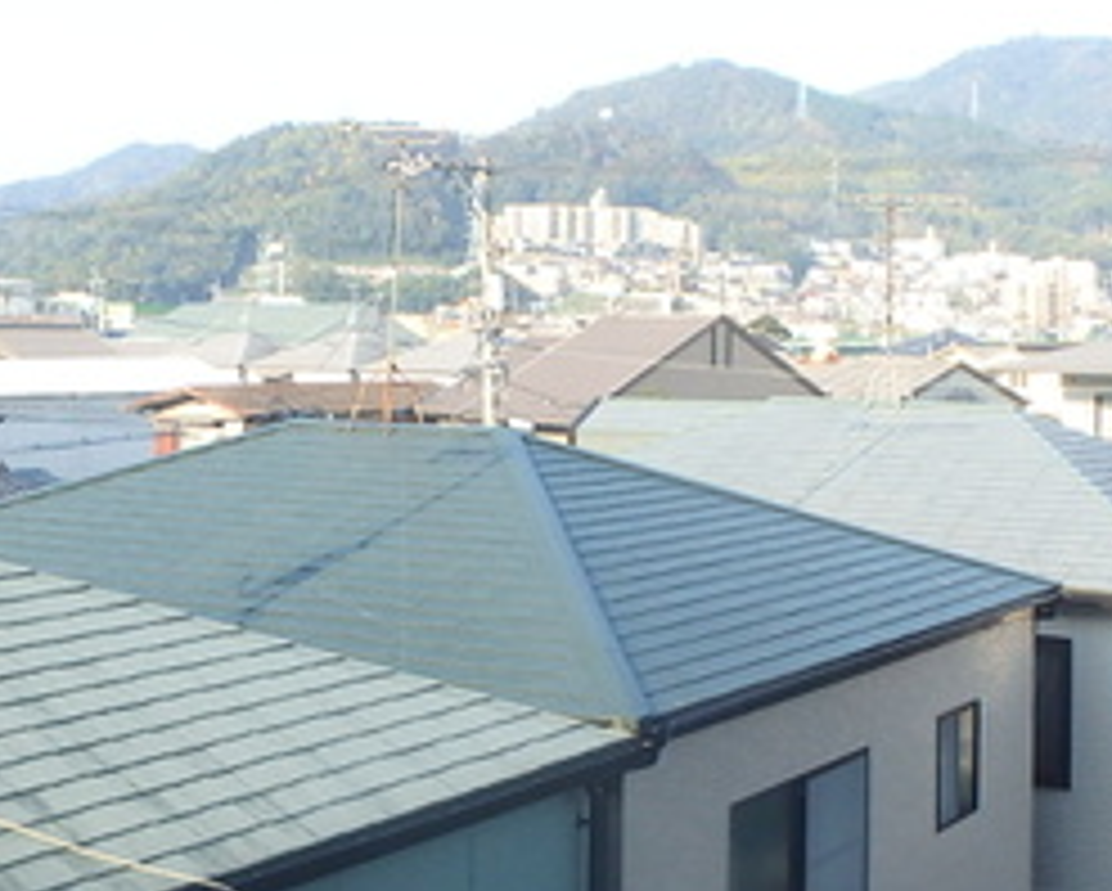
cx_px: 846
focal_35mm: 58
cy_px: 218
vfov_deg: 25.9
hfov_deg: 31.8
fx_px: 1910
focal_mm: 3.7
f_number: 3.5
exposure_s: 1/320
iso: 125
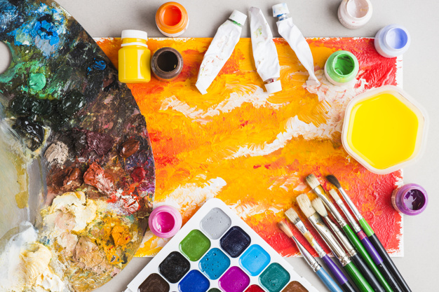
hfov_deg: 19.5
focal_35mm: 105
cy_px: 146
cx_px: 220
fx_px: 1280
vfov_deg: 13.0
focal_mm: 105
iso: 200
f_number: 7.1
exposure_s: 1/160
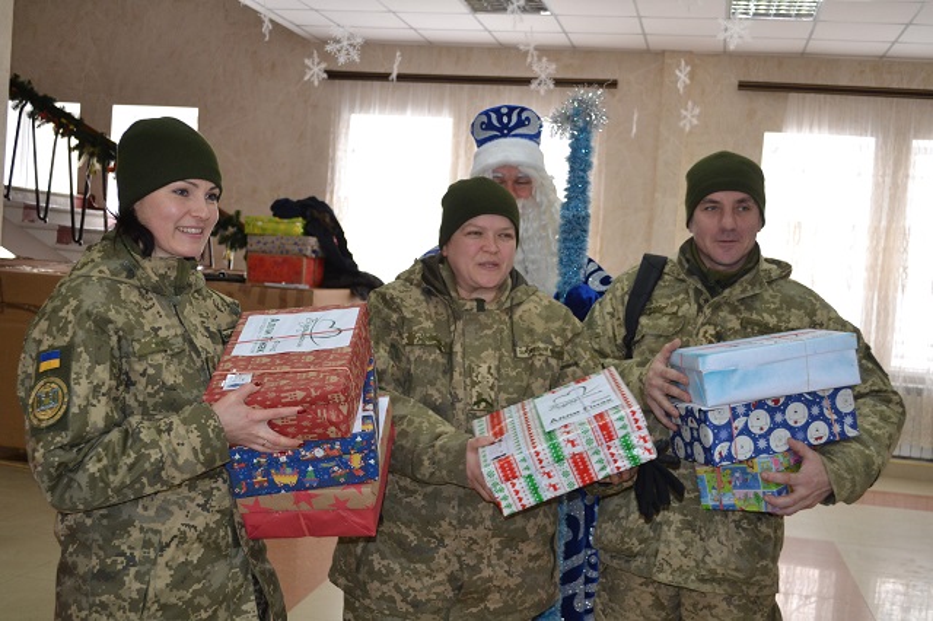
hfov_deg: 46.4
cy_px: 310
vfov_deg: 31.9
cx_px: 466
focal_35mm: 42
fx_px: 1088
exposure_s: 1/60
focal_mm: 28
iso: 800
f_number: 4.5
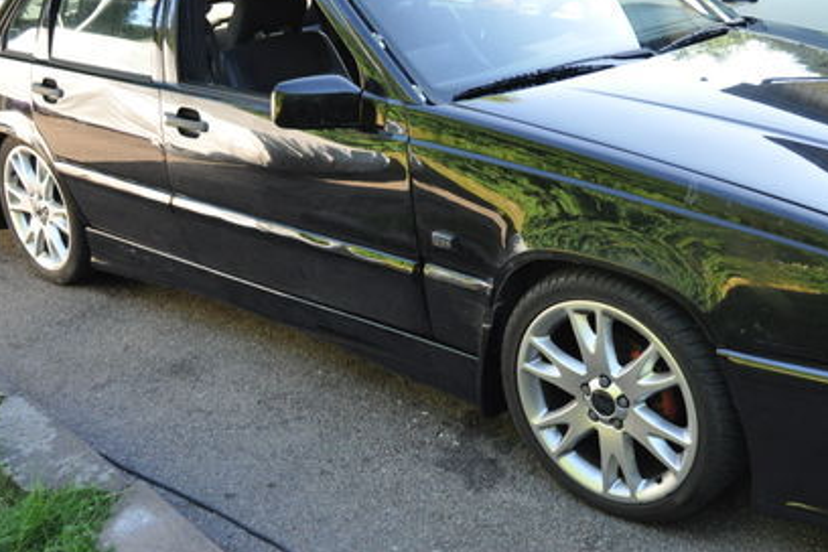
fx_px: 1081
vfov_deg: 28.6
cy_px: 255
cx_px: 513
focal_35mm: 47
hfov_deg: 41.6
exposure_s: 1/500
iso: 1250
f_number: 3.8
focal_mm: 20
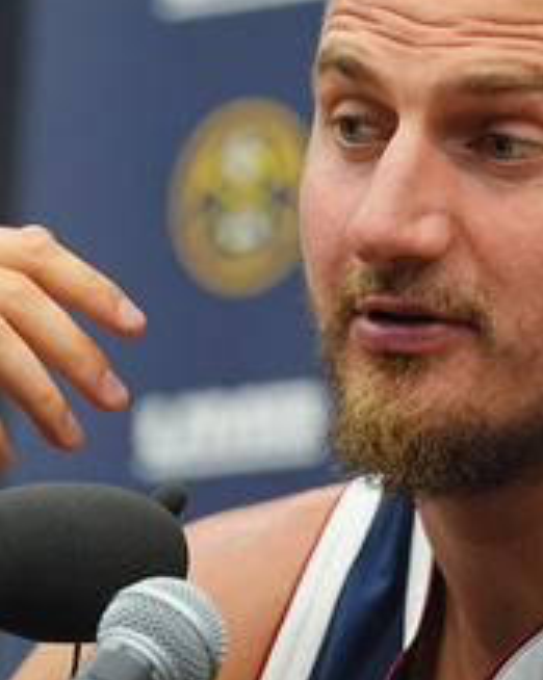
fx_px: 11869
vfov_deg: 3.3
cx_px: 446
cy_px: 346
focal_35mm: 590
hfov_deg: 2.6
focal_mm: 178
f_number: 3.2
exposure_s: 1/400
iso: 3200
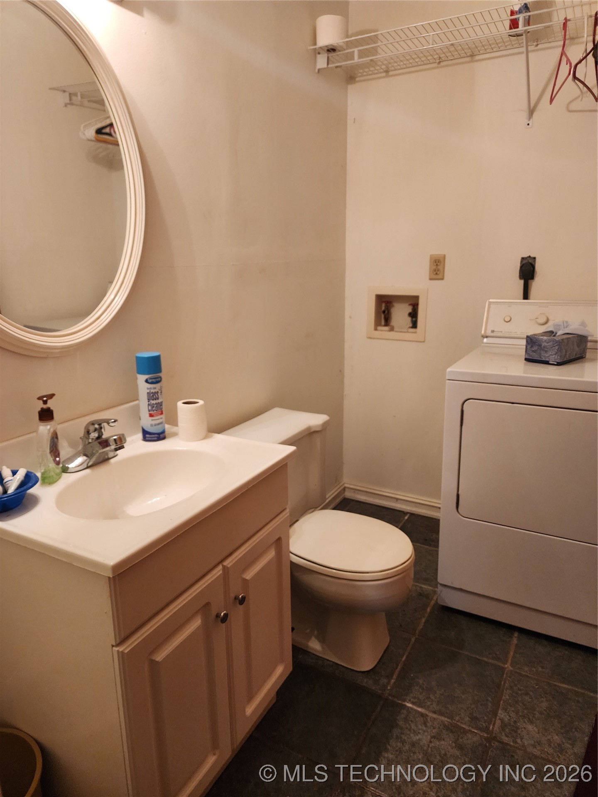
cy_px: 398
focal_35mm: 23
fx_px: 530
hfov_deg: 58.9
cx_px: 299
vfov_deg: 73.9
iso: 320
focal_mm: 6.4
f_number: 1.8
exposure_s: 1/120
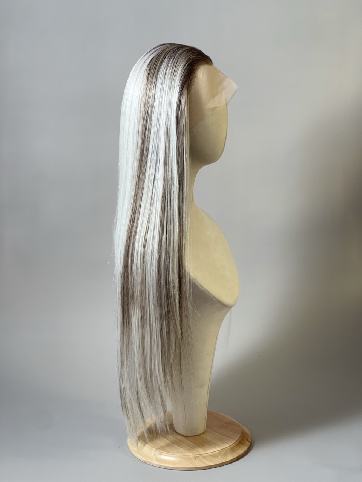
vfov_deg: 30.3
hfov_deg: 22.9
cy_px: 241
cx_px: 181
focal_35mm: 64
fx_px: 892
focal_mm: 7.5
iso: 80
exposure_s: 1/121
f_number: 2.2
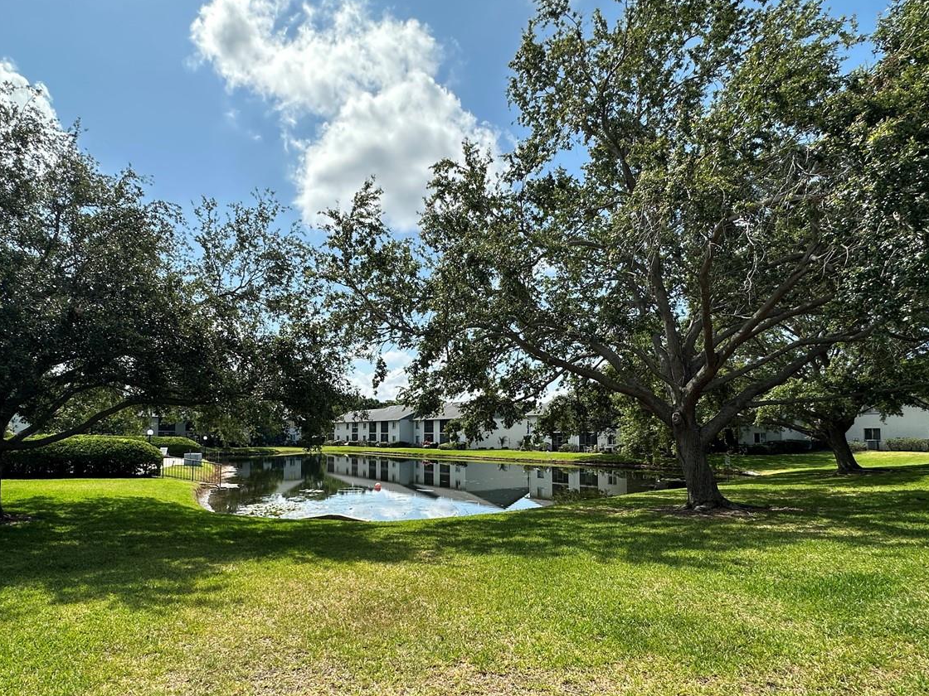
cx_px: 408
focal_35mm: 20
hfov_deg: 81.4
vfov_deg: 65.5
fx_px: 537
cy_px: 412
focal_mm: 2.22
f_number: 2.2
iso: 50
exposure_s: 1/1575
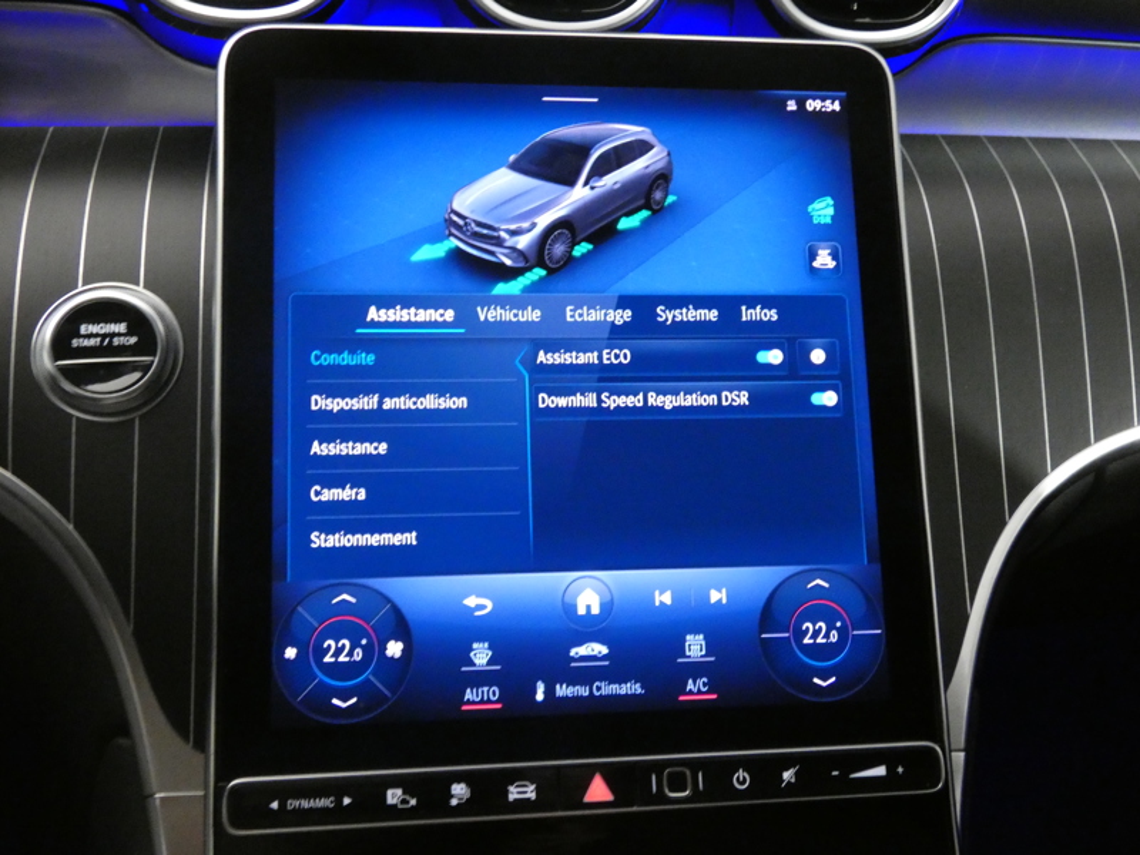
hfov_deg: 51.4
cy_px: 428
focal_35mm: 36
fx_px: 1186
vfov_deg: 39.7
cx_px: 570
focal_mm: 6.5
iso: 1600
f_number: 3.5
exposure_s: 1/20
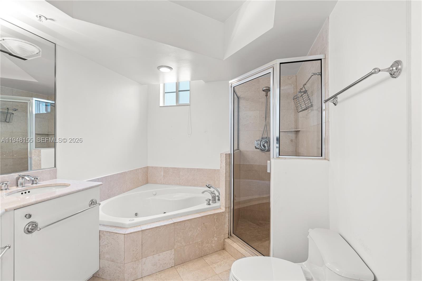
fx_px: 188
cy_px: 140
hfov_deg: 96.7
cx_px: 211
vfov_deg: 73.7
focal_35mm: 16
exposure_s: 1.6
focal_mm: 16
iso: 125
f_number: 9
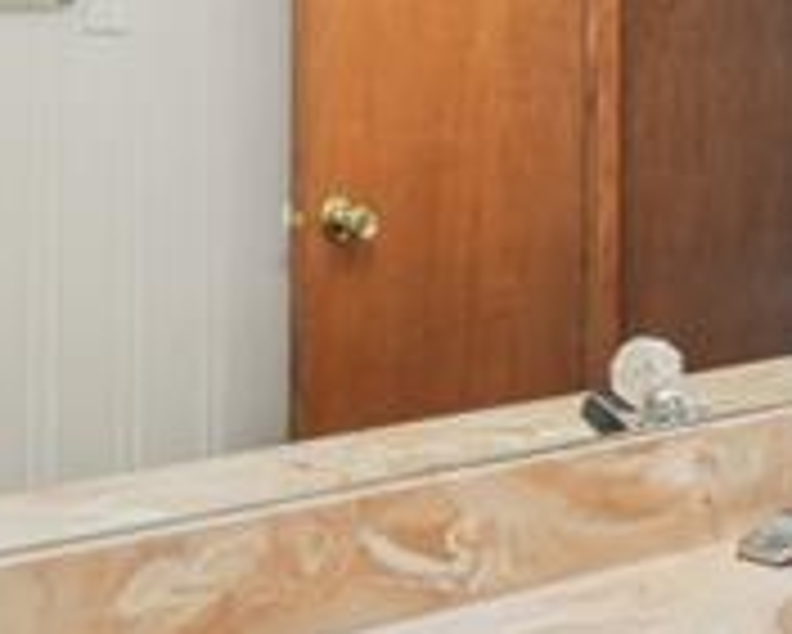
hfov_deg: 22.9
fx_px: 1923
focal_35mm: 82
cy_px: 18
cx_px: 639
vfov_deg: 18.3
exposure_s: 1/8
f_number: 8
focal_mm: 10
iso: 800
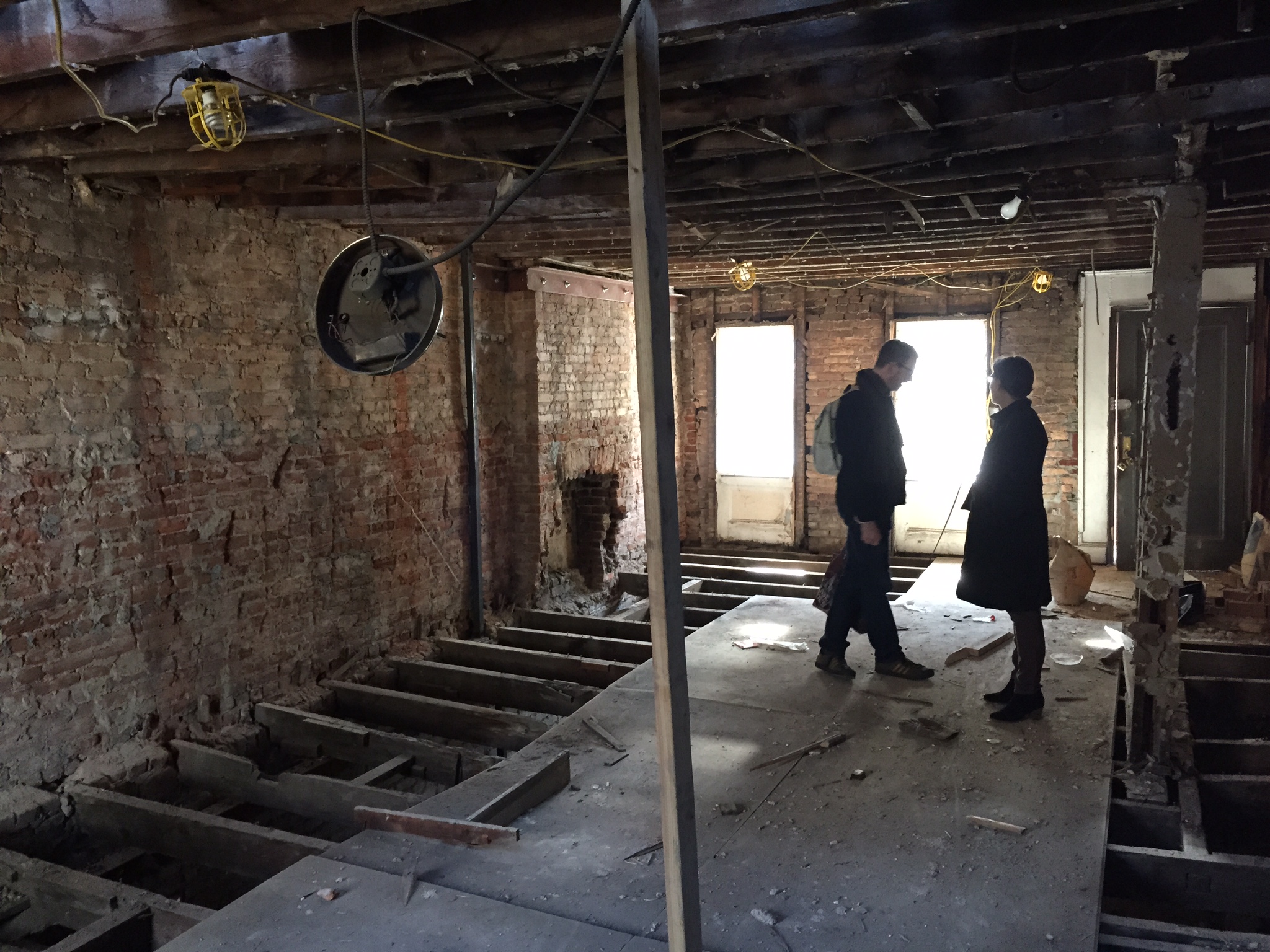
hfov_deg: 61.7
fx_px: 1064
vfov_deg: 48.2
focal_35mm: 29
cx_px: 635
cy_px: 476
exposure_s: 1/20
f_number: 2.2
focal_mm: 4.15
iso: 250
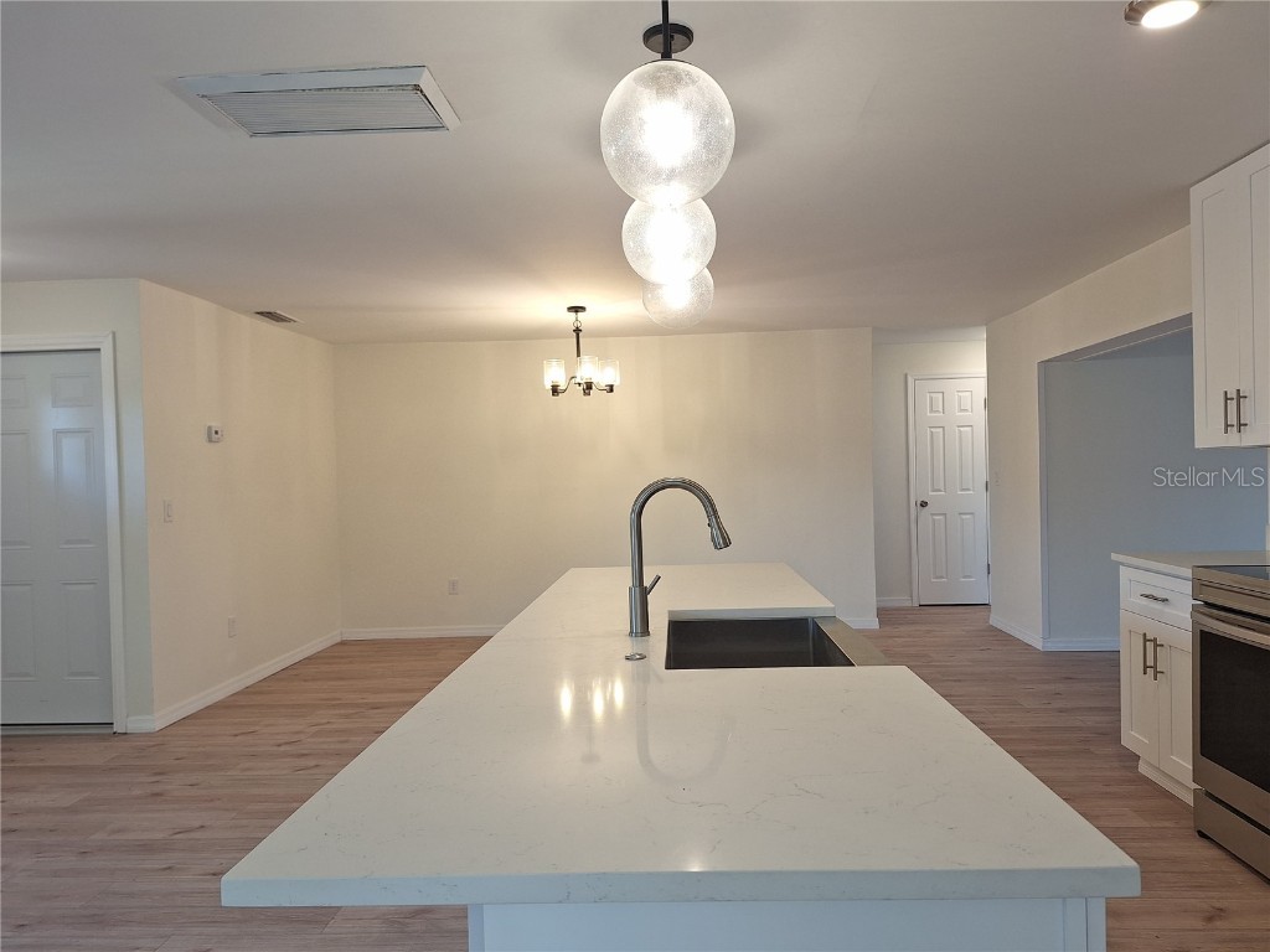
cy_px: 476
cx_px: 635
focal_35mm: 23
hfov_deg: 73.9
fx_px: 844
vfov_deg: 58.9
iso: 25
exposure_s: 1/60
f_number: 1.8
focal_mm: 5.54
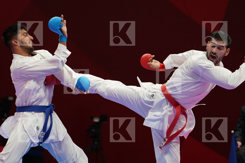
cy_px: 82
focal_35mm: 337
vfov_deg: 4.1
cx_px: 122
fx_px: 2293
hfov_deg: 6.1
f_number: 4
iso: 2500
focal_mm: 225
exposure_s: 1/1000
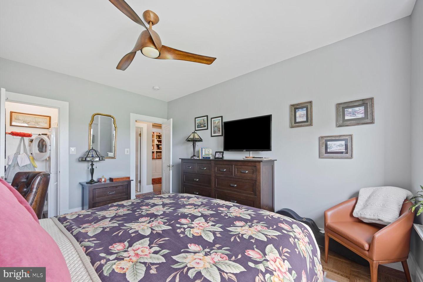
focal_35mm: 14
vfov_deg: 81.2
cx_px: 212
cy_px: 141
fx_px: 164
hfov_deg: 104.3
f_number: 9
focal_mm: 14
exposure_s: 1/3
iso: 200
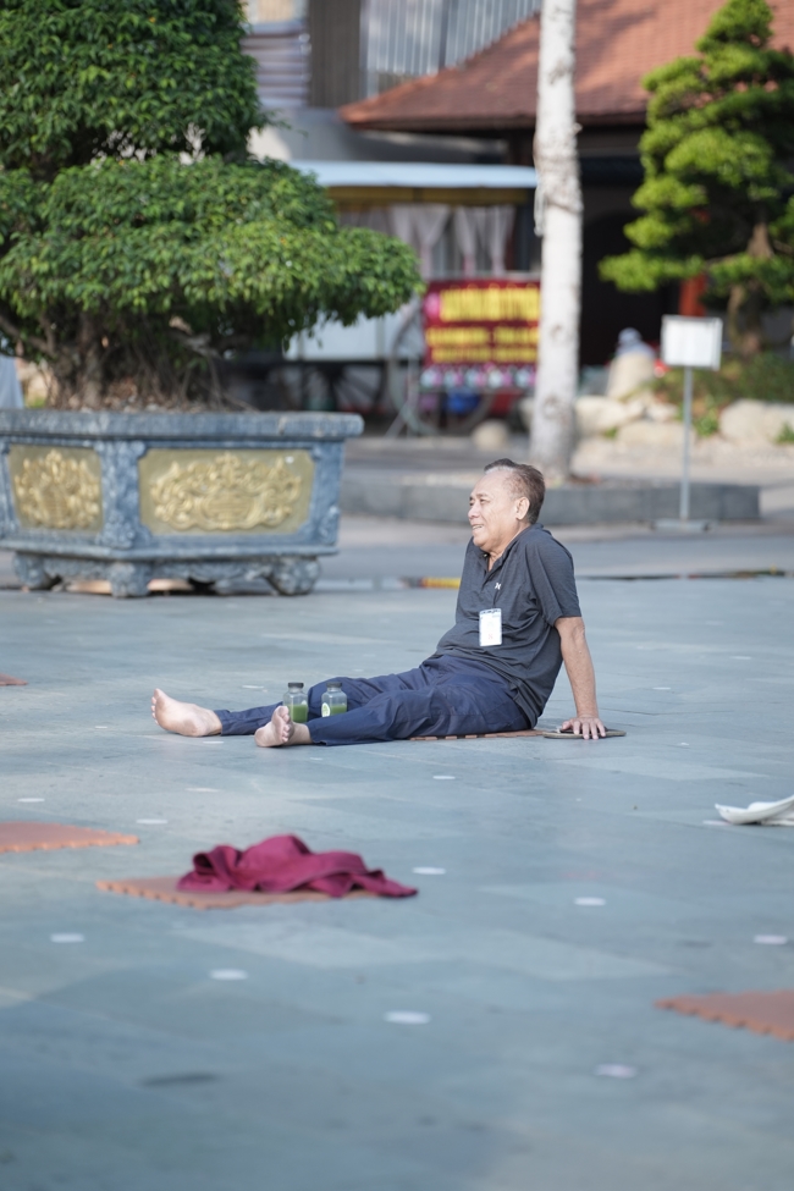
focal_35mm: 150
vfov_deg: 13.7
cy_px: 596
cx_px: 397
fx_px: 4962
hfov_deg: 9.1
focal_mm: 150
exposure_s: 1/1600
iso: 500
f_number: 2.8
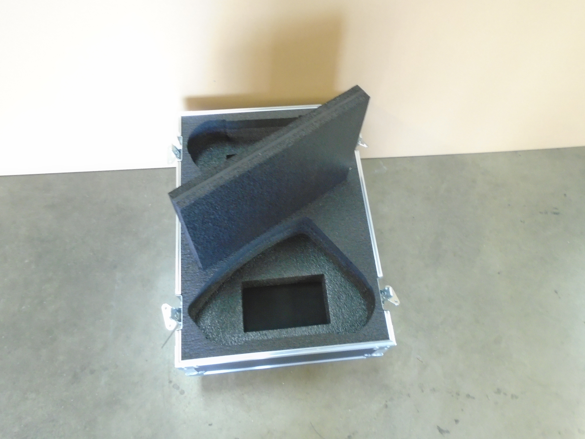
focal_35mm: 27
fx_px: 456
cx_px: 294
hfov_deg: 65.3
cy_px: 217
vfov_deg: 51.4
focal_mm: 4.6
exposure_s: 1/6
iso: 400
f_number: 3.2
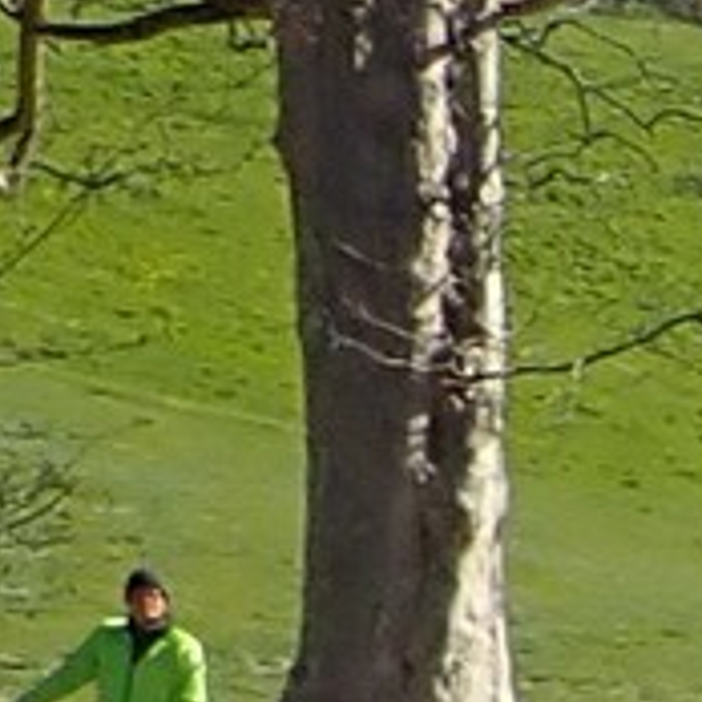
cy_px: 1202
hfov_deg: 9.4
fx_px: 3487
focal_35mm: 152
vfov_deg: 10.9
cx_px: 2017
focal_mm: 4.5
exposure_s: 1/160
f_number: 8
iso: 100
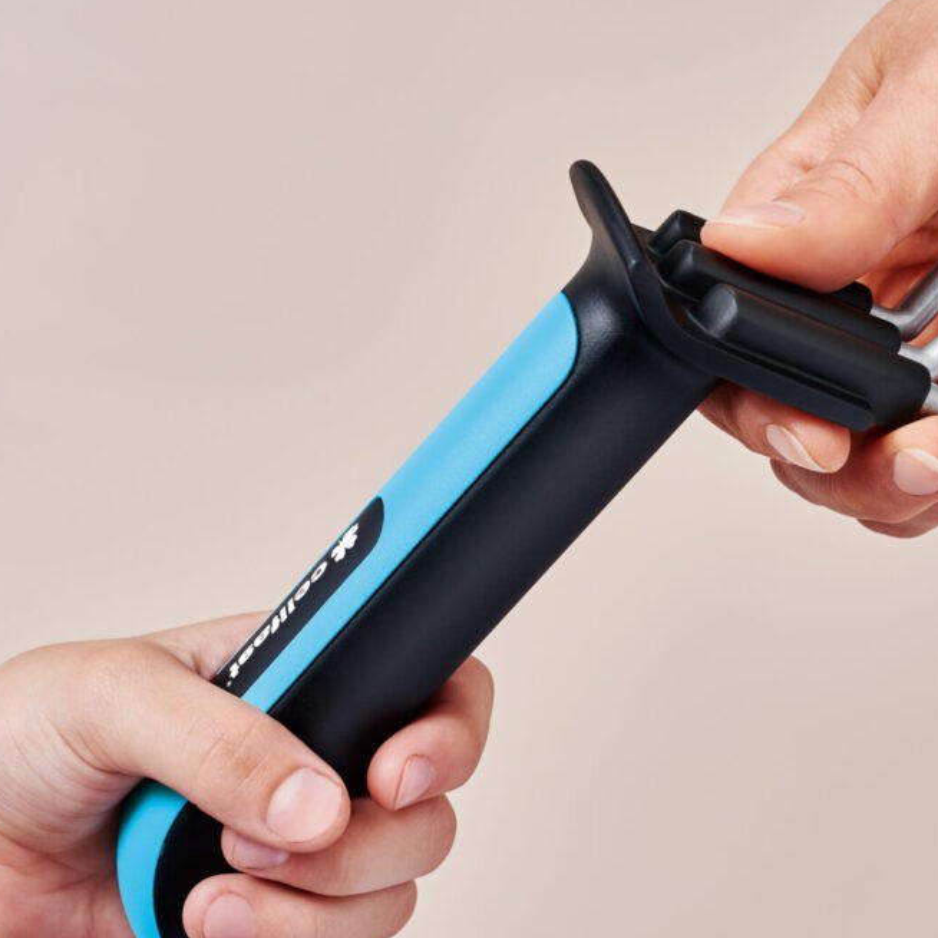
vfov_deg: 16.7
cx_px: 555
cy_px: 384
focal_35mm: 104
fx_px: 3188
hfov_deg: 16.7
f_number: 11
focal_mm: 50
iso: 100
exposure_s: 1/200
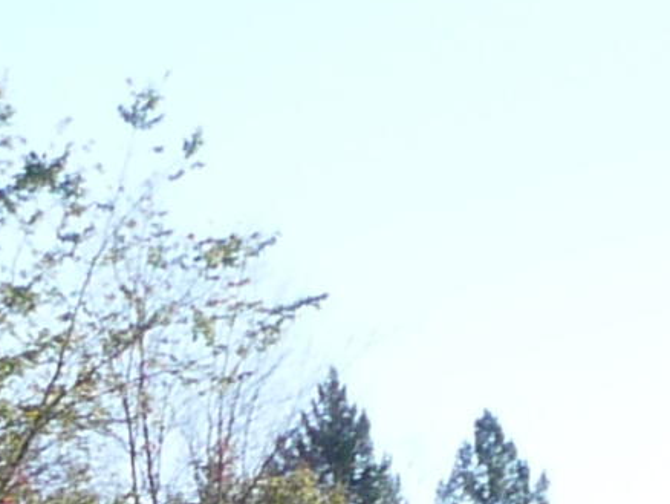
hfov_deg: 9.0
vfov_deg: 6.3
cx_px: 44
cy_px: 1494
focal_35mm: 219
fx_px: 4241
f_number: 4
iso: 100
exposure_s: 1/250
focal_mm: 5.2
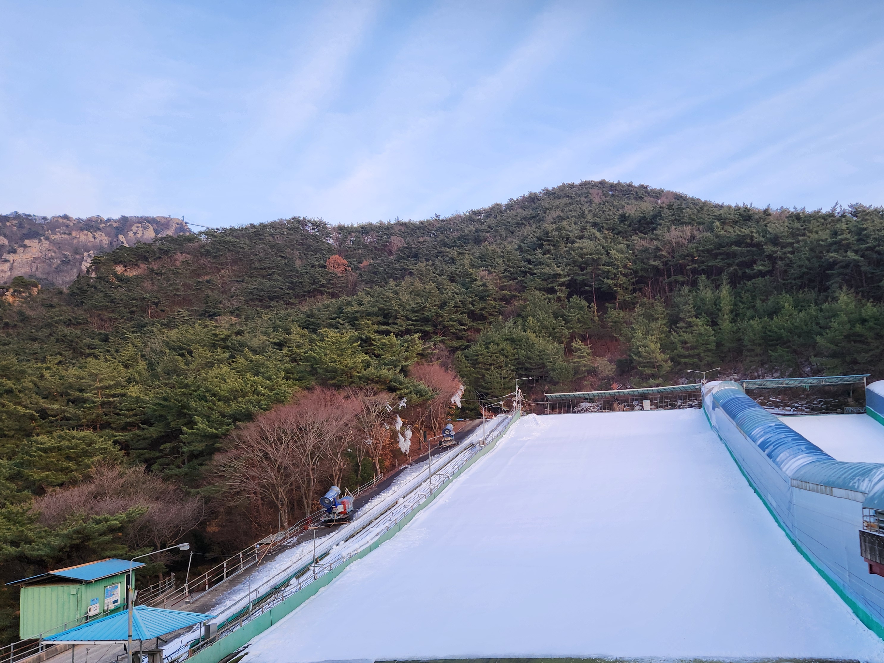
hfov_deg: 57.8
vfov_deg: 44.9
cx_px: 538
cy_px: 435
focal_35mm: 31
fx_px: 792
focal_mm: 5.4
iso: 50
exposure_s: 1/180
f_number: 1.8
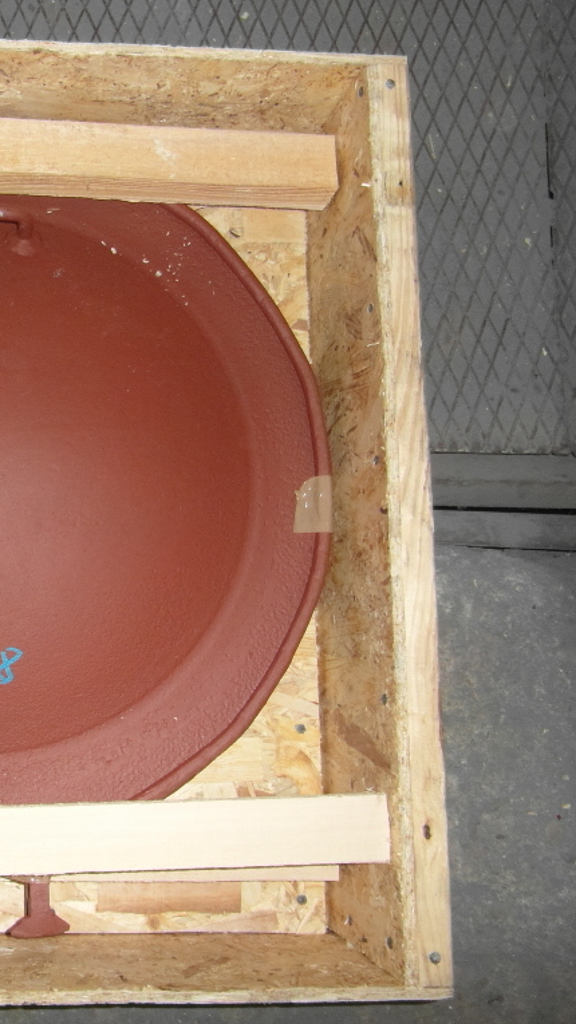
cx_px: -4
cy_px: 511
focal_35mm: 35
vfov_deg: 56.6
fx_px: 951
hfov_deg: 31.1
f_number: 3.2
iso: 200
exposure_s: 1/30
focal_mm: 4
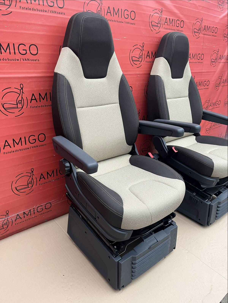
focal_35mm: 26
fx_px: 228
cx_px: 114
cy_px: 152
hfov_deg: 53.1
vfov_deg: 67.3
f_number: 1.6
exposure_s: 1/82
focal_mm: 5.1
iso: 125
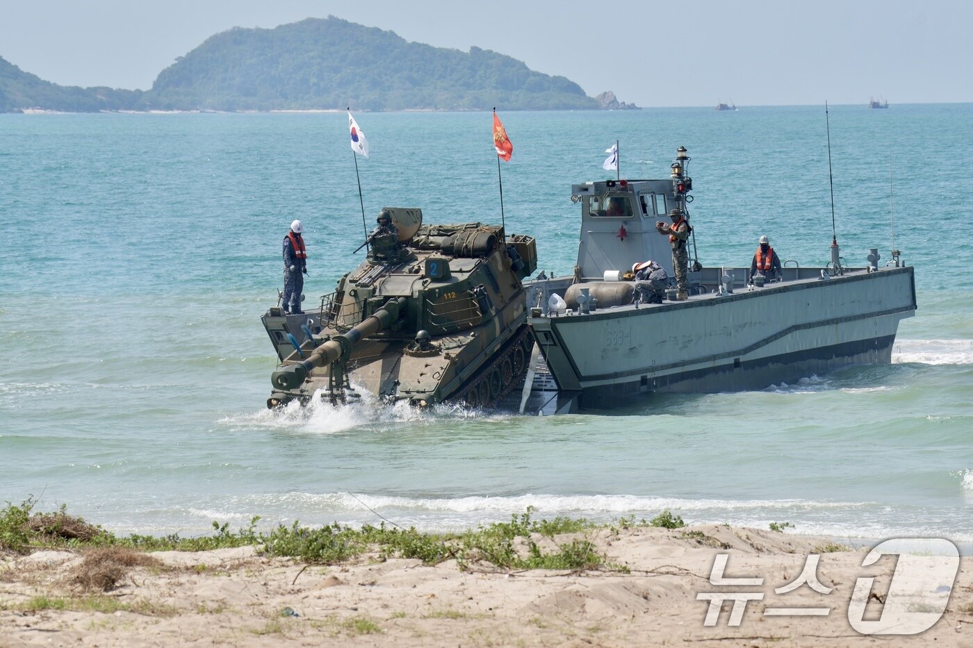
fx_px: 5405
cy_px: 324
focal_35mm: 200
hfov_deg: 10.3
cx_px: 486
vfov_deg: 6.9
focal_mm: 200
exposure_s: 1/250
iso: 125
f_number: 10
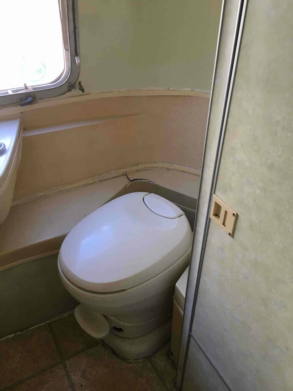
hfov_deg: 48.2
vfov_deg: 61.7
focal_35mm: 29
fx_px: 327
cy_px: 196
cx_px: 146
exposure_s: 1/30
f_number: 2.2
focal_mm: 4.15
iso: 40
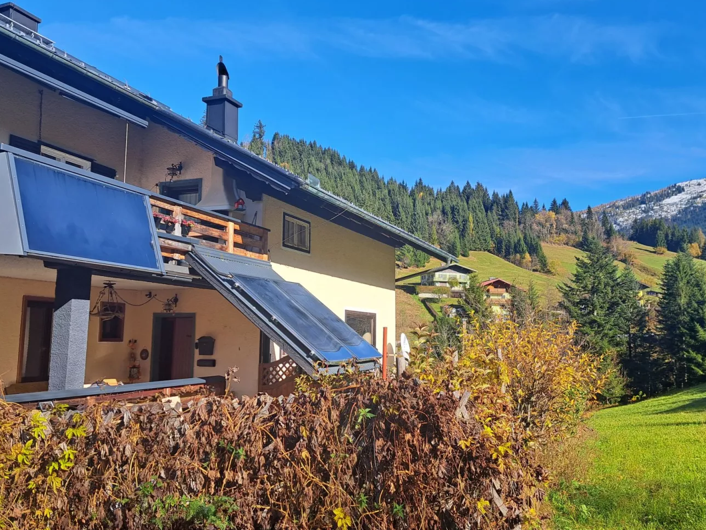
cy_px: 263
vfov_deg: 46.8
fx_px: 612
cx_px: 362
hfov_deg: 60.0
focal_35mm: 30
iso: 50
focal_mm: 5.23
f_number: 1.8
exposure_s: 1/690
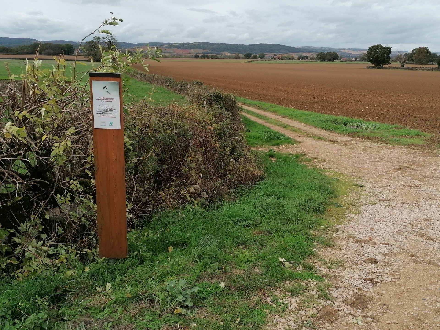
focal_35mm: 34
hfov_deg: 54.0
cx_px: 220
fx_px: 432
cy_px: 165
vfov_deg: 41.8
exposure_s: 1/784
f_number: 1.8
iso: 50
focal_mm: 4.75
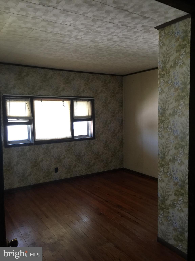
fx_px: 218
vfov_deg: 61.7
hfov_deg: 48.2
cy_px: 130
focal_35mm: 29
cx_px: 98
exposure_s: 1/15
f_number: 2.2
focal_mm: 4.15
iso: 80
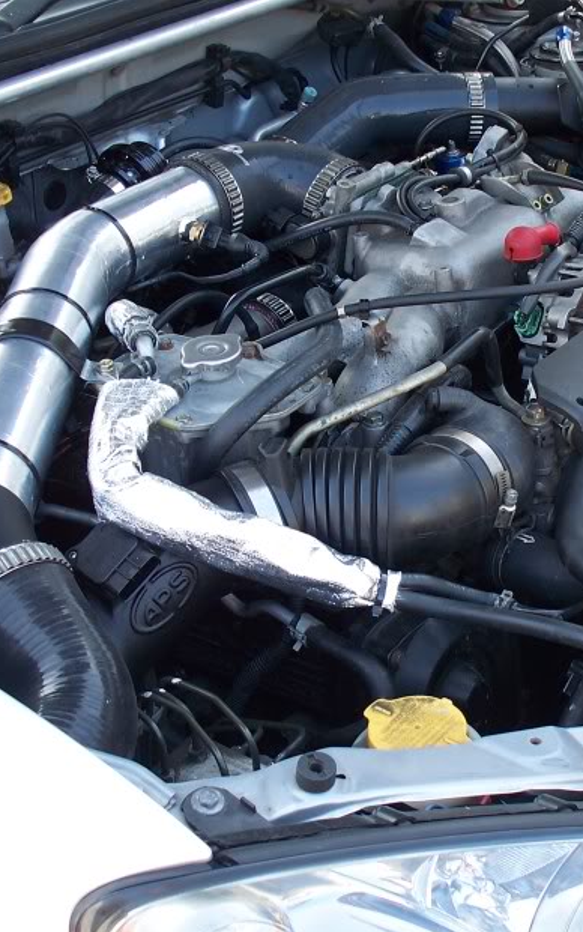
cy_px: 455
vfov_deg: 32.5
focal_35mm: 63
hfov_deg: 20.4
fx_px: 1600
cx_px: 473
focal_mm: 7.54
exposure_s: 1/100
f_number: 2.8
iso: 80
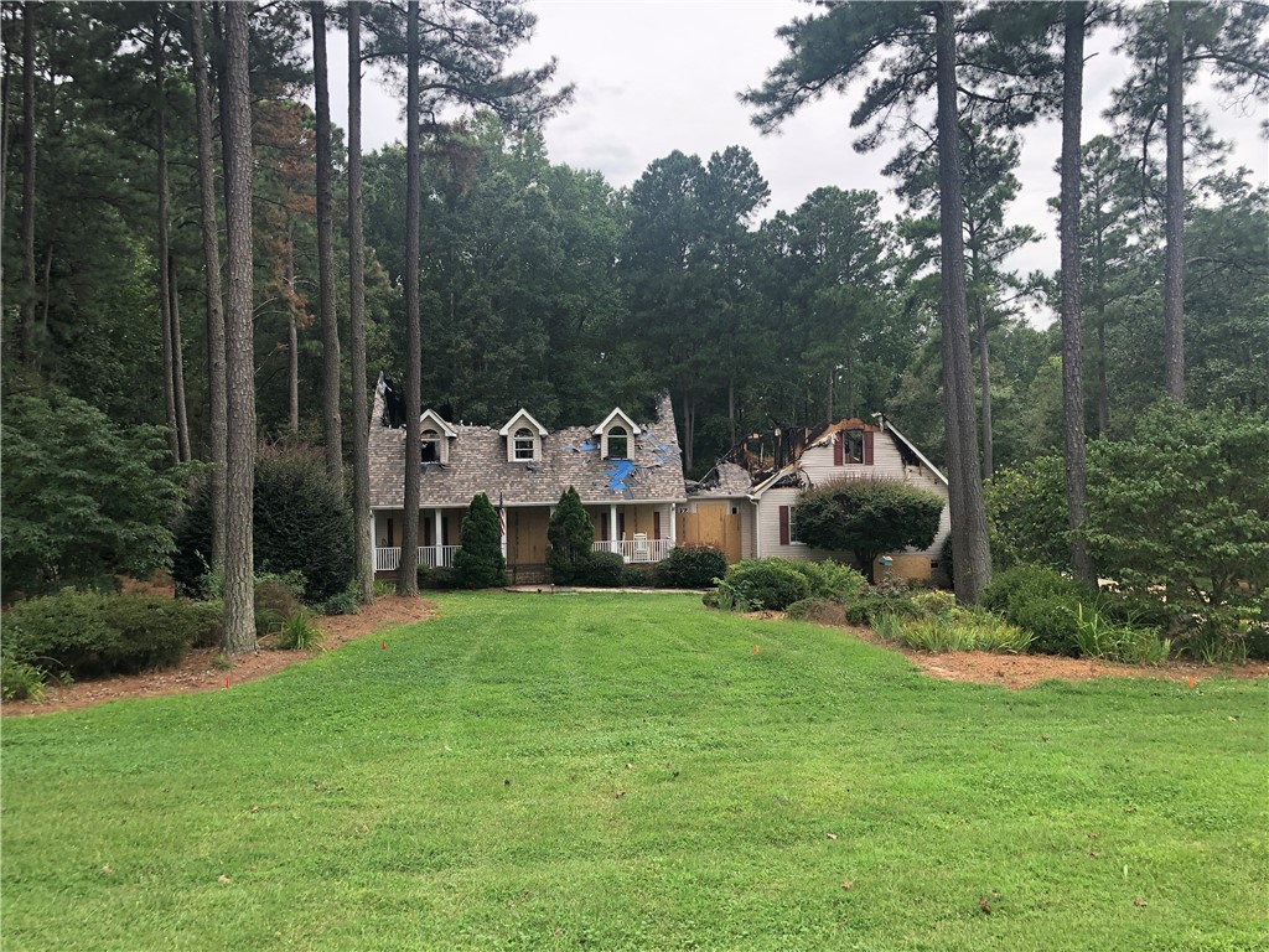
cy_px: 476
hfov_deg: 63.4
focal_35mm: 28
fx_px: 1026
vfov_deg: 49.7
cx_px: 634
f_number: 1.8
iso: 20
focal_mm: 3.99
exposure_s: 1/521
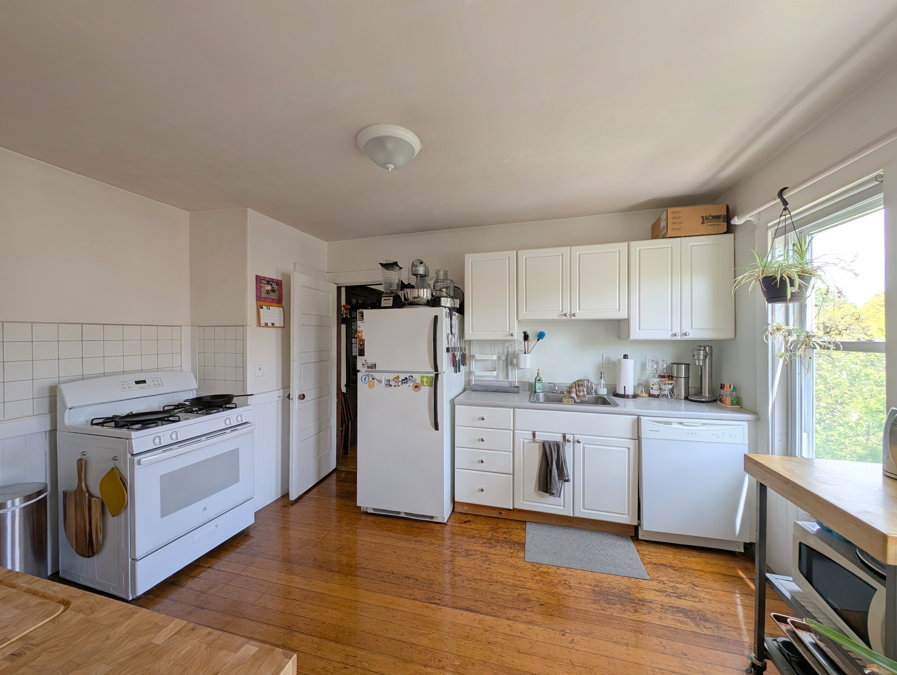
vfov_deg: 94.6
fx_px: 311
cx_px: 448
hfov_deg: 110.5
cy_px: 338
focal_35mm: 12
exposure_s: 1/139
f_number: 1.95
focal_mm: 2.23
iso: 41
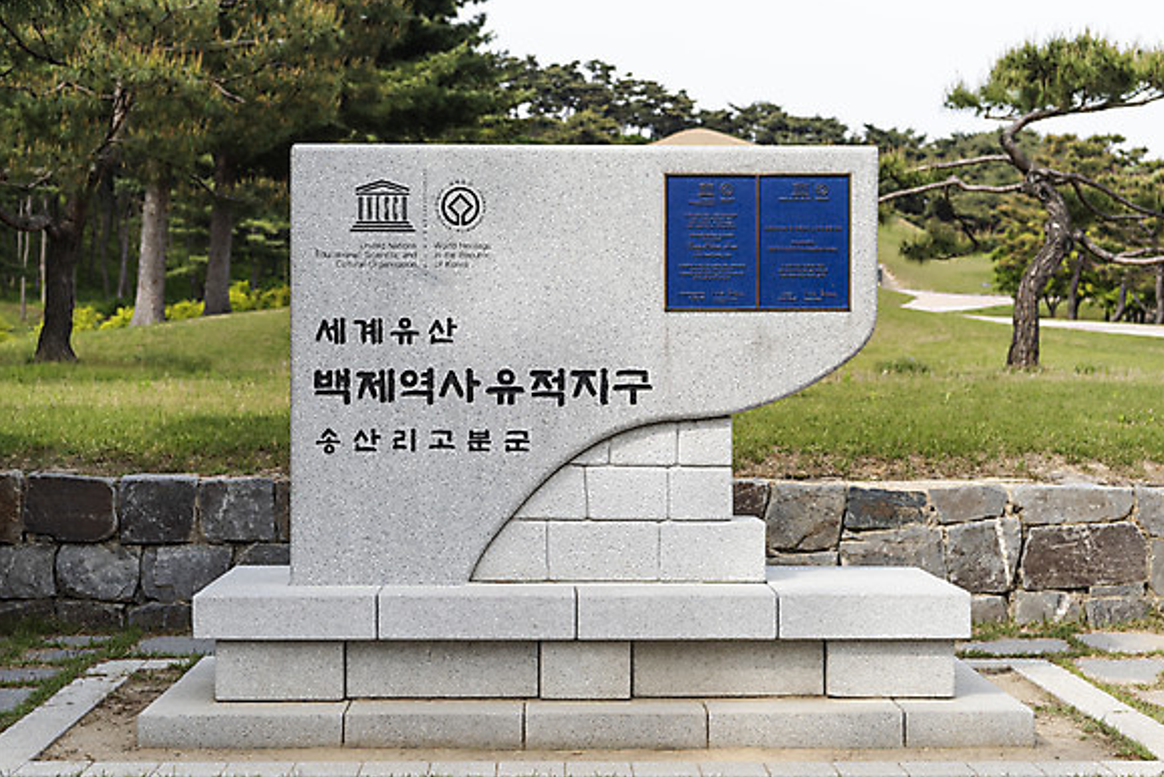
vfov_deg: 23.4
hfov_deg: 34.5
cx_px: 583
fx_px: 1876
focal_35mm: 58
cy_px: 376
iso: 100
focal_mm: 56
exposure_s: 1/500
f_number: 5
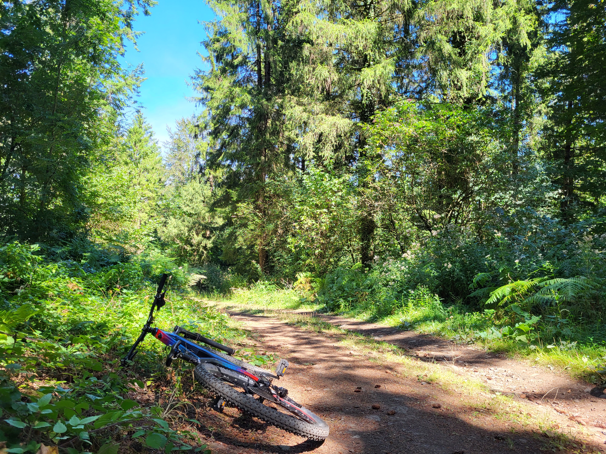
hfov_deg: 67.3
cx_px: 303
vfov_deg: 53.1
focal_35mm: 26
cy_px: 227
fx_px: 455
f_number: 1.8
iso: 40
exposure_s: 1/262
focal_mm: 5.4
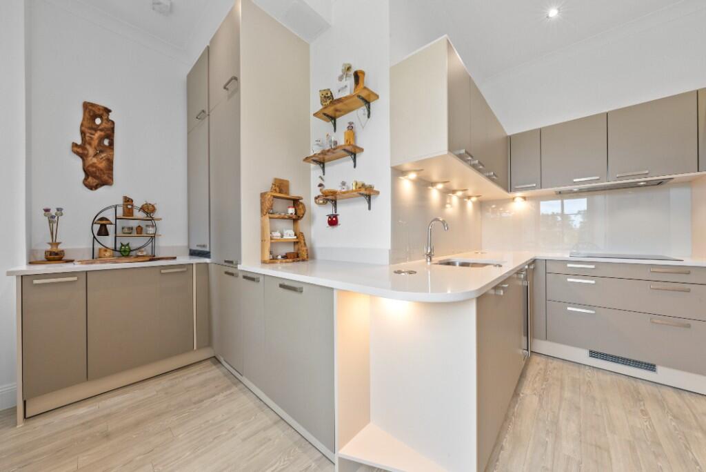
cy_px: 236
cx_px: 353
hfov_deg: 112.6
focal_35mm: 12
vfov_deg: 90.1
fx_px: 235
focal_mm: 12
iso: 800
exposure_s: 1/2
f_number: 13
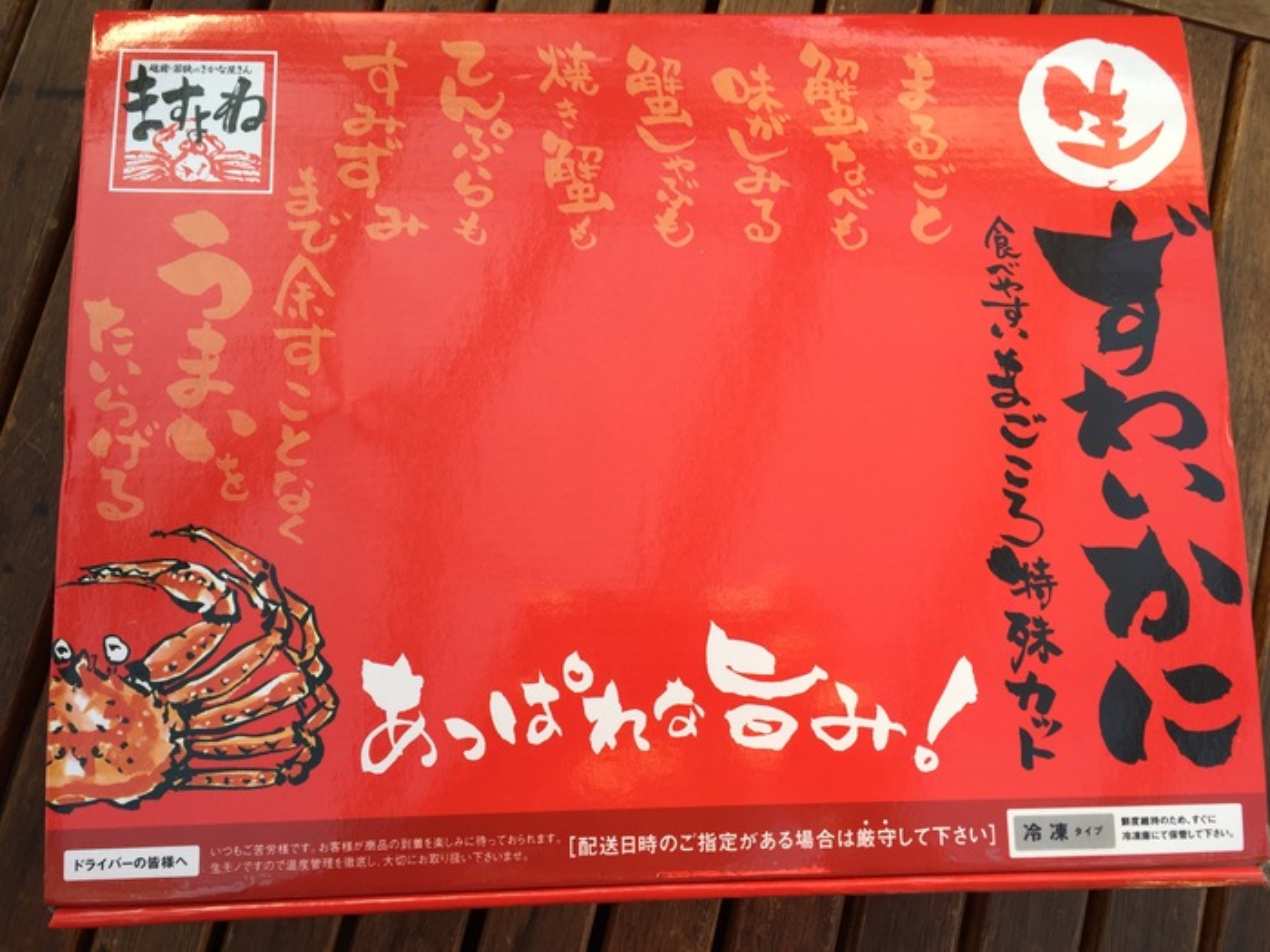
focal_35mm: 29
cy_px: 476
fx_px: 1064
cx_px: 635
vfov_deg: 48.2
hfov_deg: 61.7
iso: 32
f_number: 2.2
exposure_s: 1/60
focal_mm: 4.15
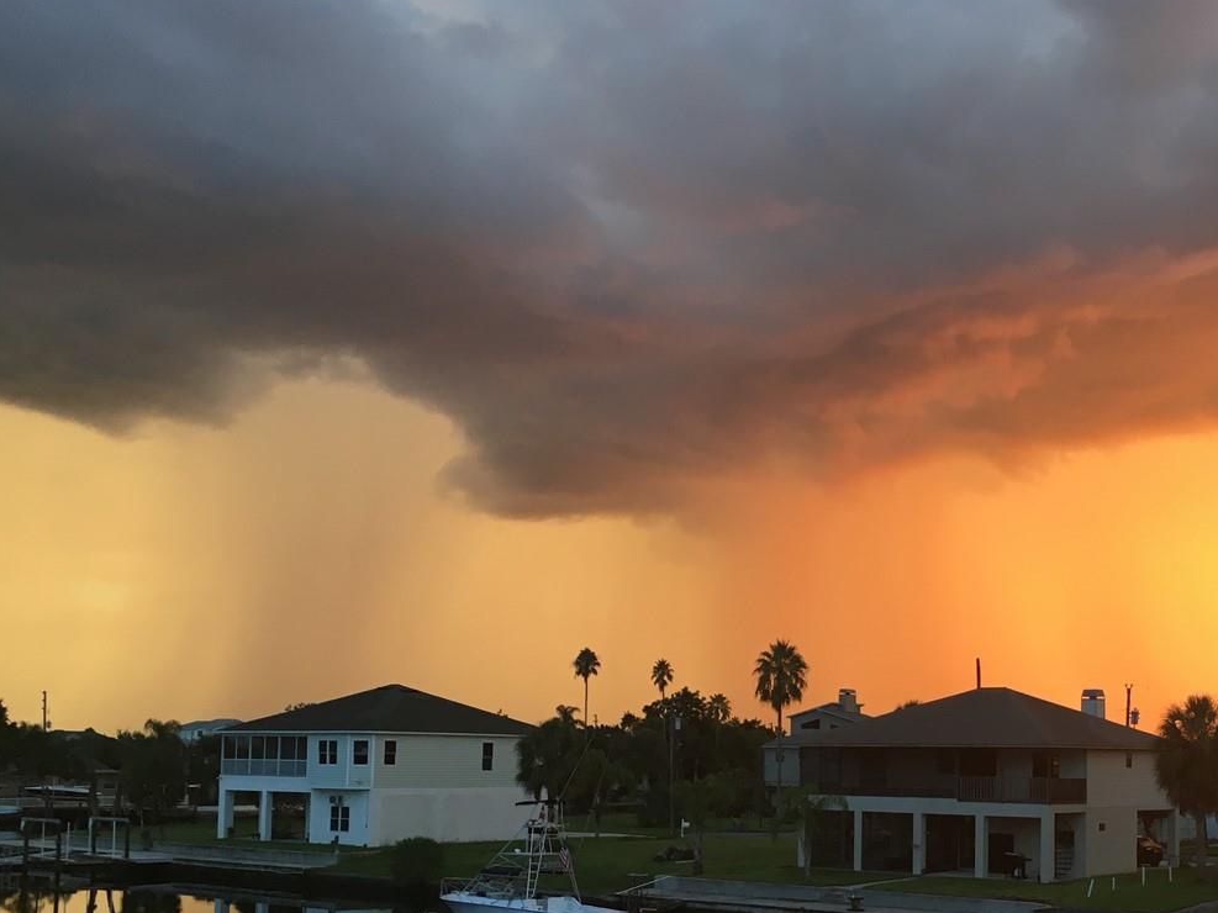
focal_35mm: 47
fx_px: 1654
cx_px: 844
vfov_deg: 30.4
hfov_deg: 39.8
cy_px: 670
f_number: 2.2
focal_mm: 4.15
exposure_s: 1/40
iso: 32
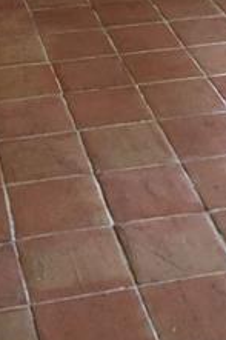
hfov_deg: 13.0
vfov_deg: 17.6
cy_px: -163
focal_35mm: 105
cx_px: 138
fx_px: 990
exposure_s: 1/10
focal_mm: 4.15
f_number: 2.2
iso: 100
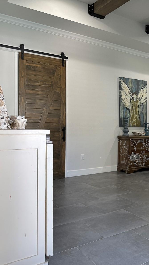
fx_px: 246
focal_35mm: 35
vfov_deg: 56.6
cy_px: 132
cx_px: 157
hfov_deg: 30.7
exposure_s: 1/60
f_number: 1.78
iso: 160
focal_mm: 6.86
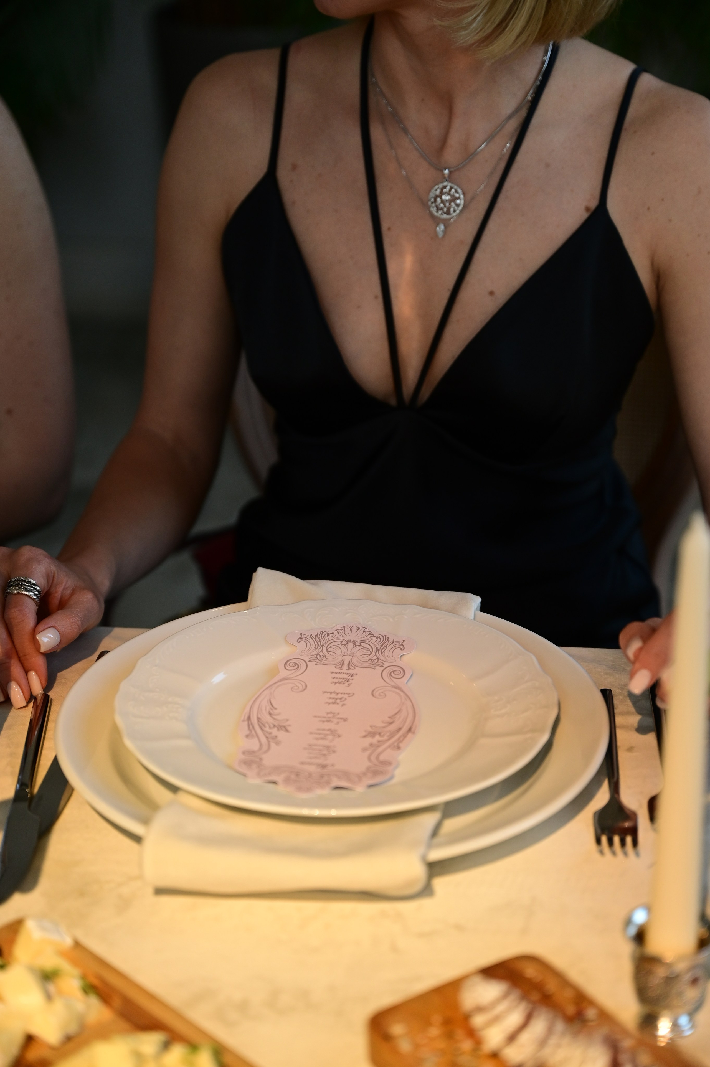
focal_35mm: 70
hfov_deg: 19.4
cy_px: 534
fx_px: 2074
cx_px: 355
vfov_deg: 28.9
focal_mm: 70
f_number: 3.2
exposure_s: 1/400
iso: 800
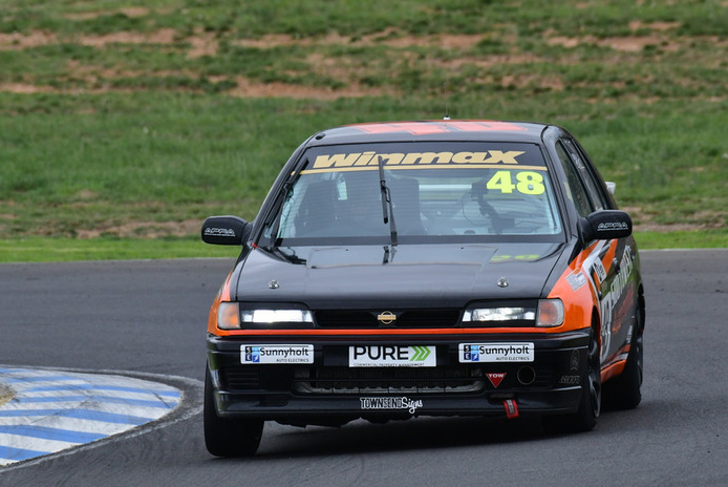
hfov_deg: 2.4
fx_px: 17486
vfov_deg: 1.6
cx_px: 413
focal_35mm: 864
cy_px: 227
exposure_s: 1/640
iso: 1000
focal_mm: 500
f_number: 11
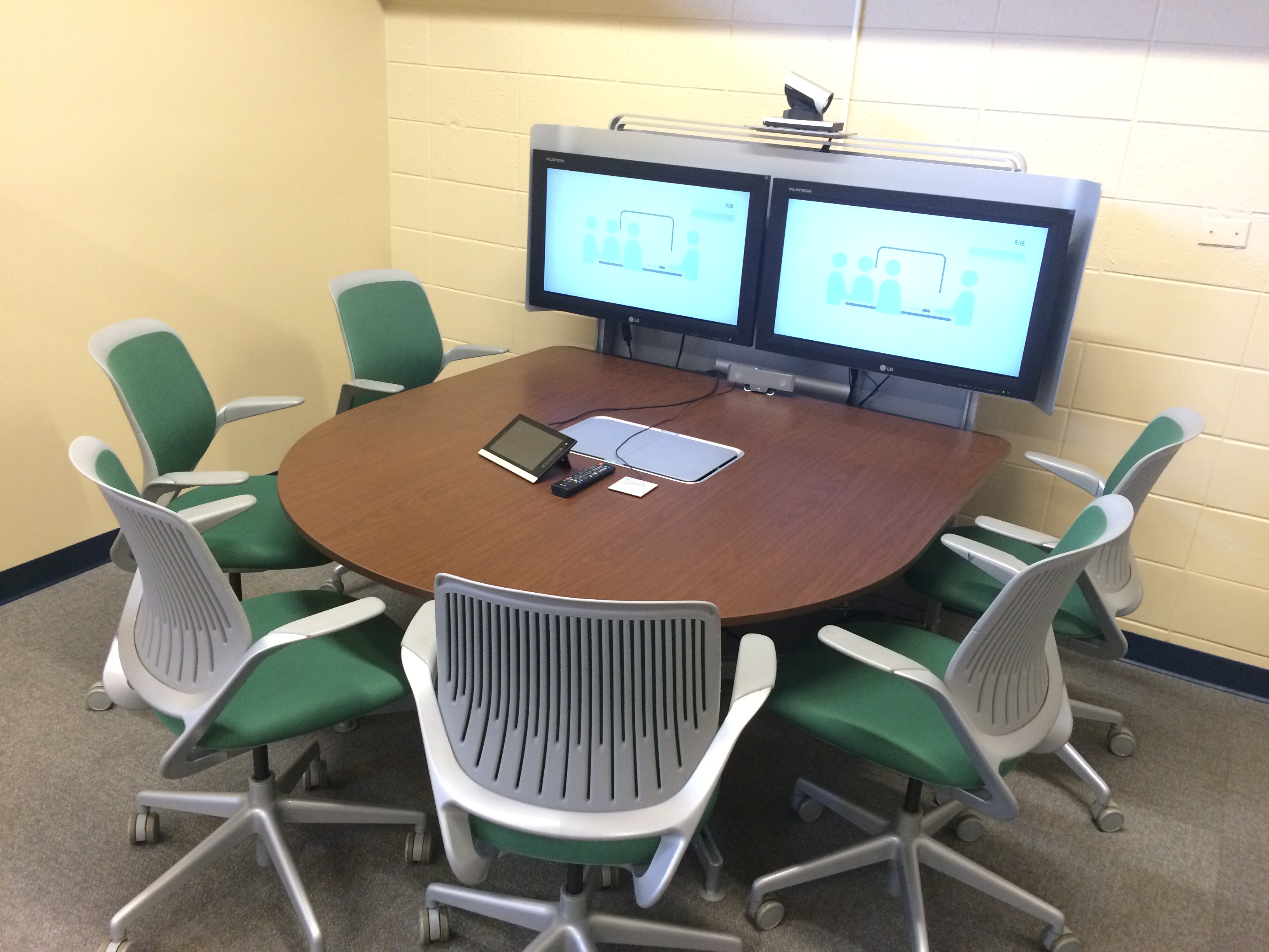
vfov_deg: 48.2
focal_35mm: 29
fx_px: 1063
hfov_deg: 61.7
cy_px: 476
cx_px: 634
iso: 250
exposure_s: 1/30
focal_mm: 4.15
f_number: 2.2
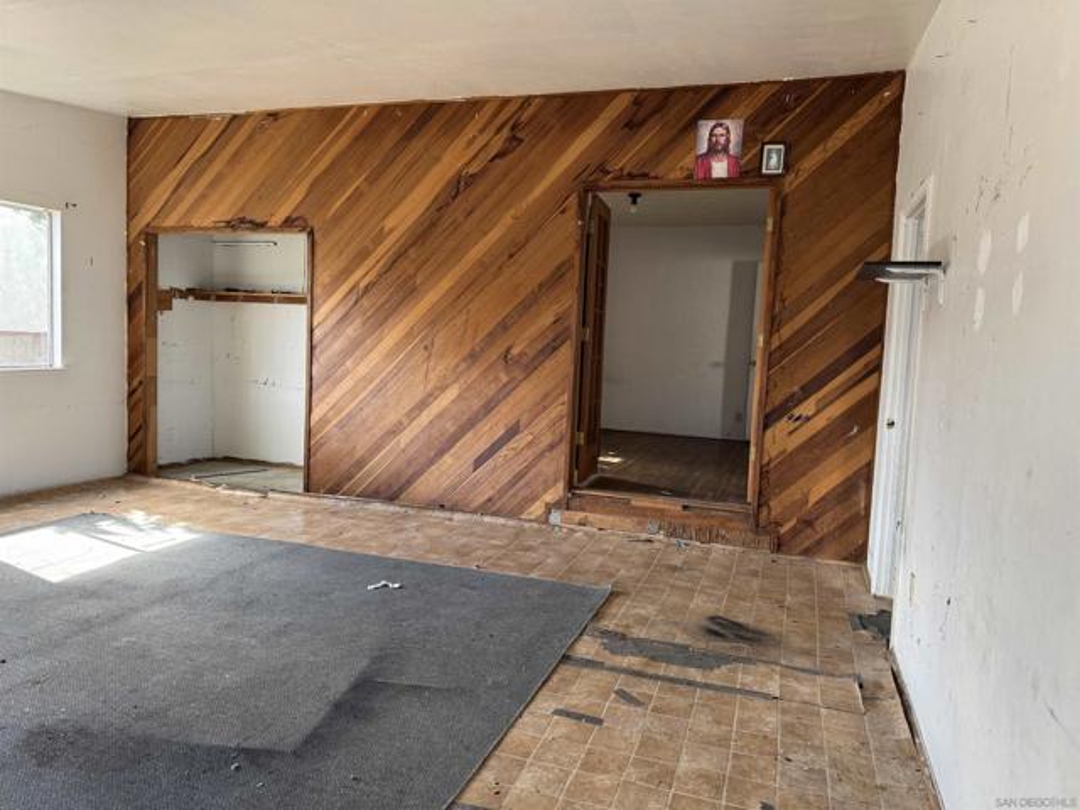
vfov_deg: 56.8
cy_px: 405
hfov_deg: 71.6
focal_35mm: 24
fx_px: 749
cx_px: 540
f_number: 1.78
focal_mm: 6.76
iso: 160
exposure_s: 1/121
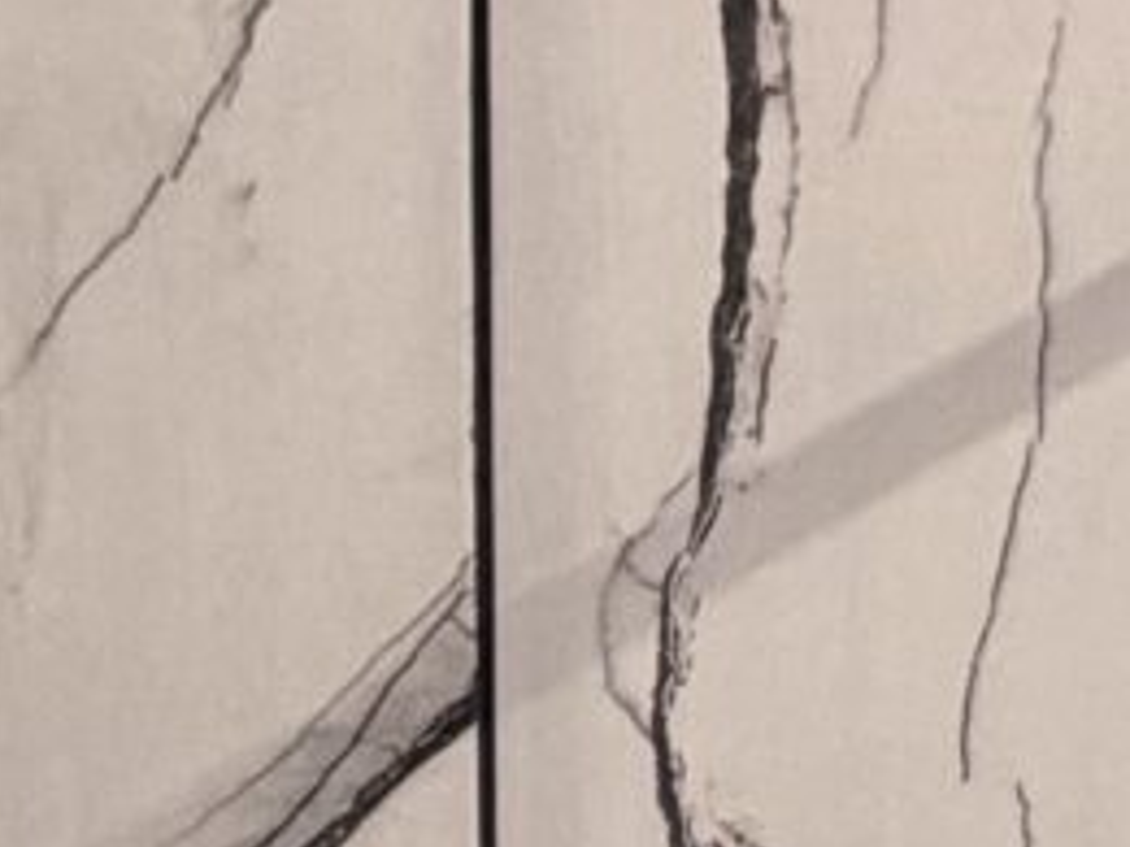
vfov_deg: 10.7
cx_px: 939
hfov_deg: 14.2
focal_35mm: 138
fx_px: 4505
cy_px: 791
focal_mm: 2.22
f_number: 2.2
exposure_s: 1/120
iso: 250
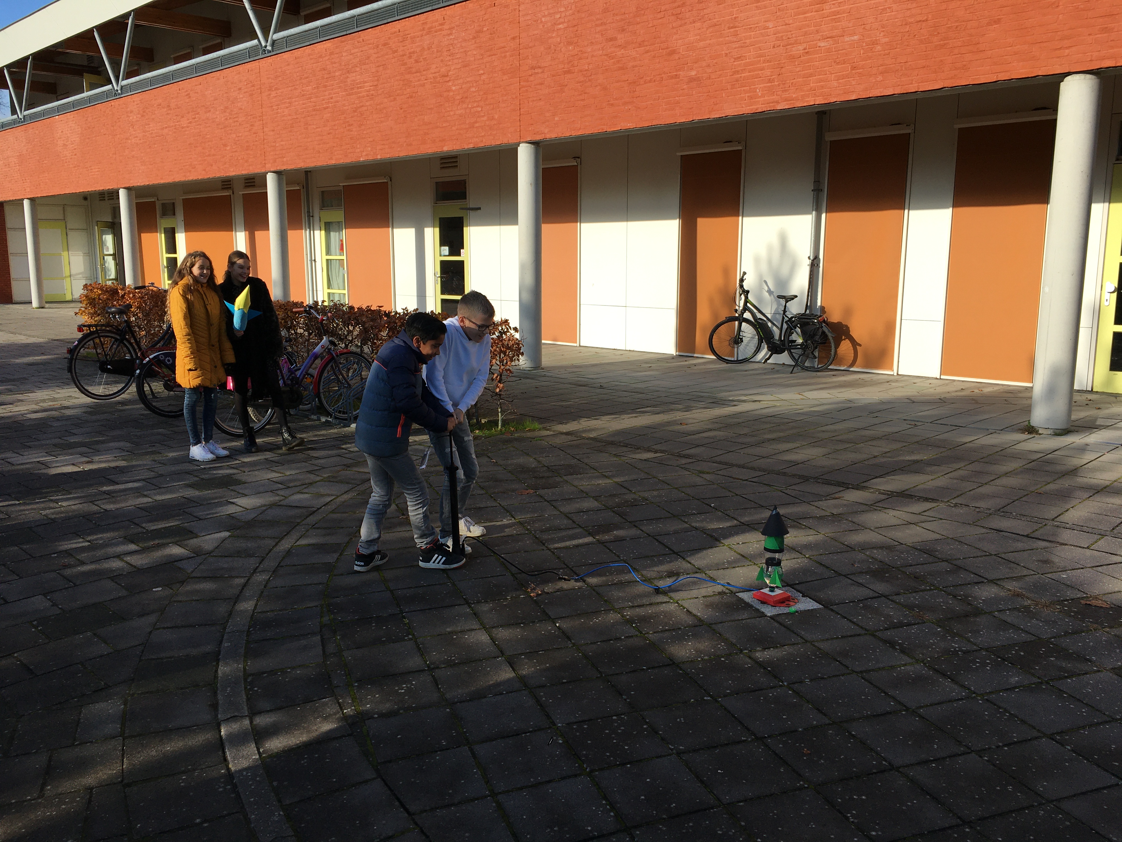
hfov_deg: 61.7
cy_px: 421
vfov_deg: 48.2
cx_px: 561
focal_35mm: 29
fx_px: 940
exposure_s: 1/1054
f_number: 2.2
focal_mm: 4.15
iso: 25
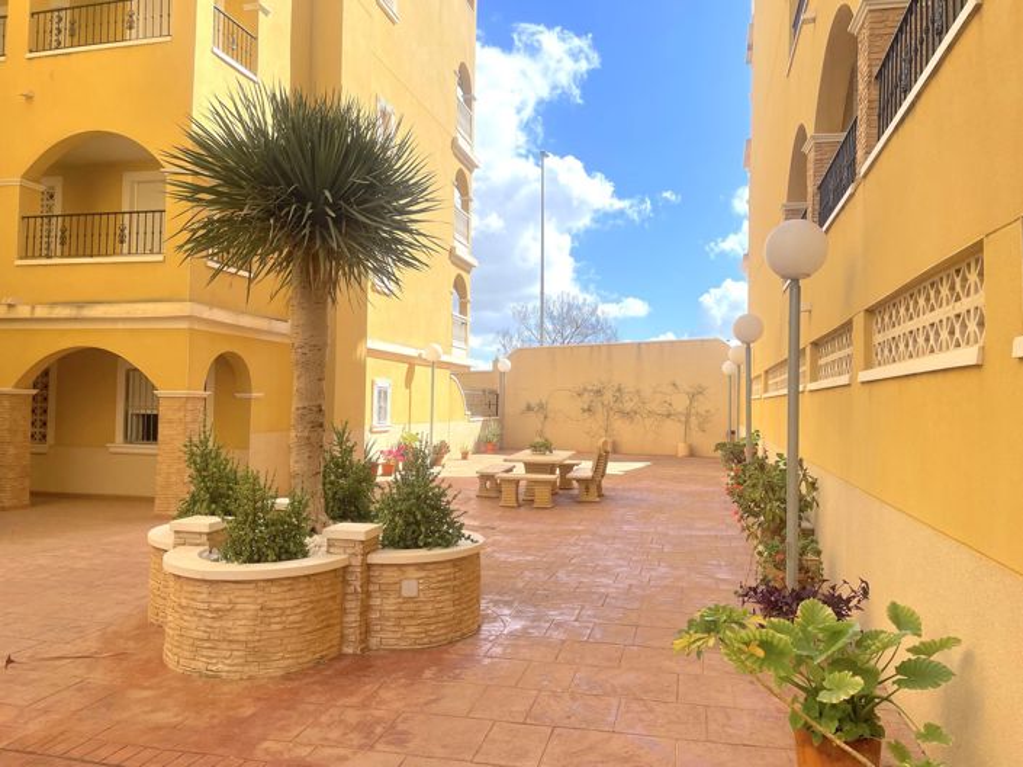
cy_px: 384
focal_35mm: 26
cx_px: 512
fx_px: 768
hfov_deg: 67.3
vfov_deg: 53.0
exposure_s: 1/3509
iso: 32
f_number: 1.6
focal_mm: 4.2
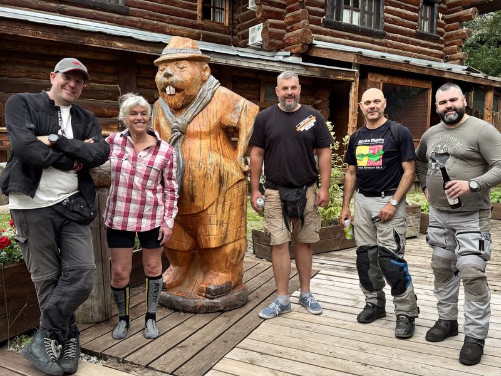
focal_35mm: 24
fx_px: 347
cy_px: 188
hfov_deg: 71.6
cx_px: 250
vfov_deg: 56.8
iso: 80
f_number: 1.78
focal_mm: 6.76
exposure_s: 1/372
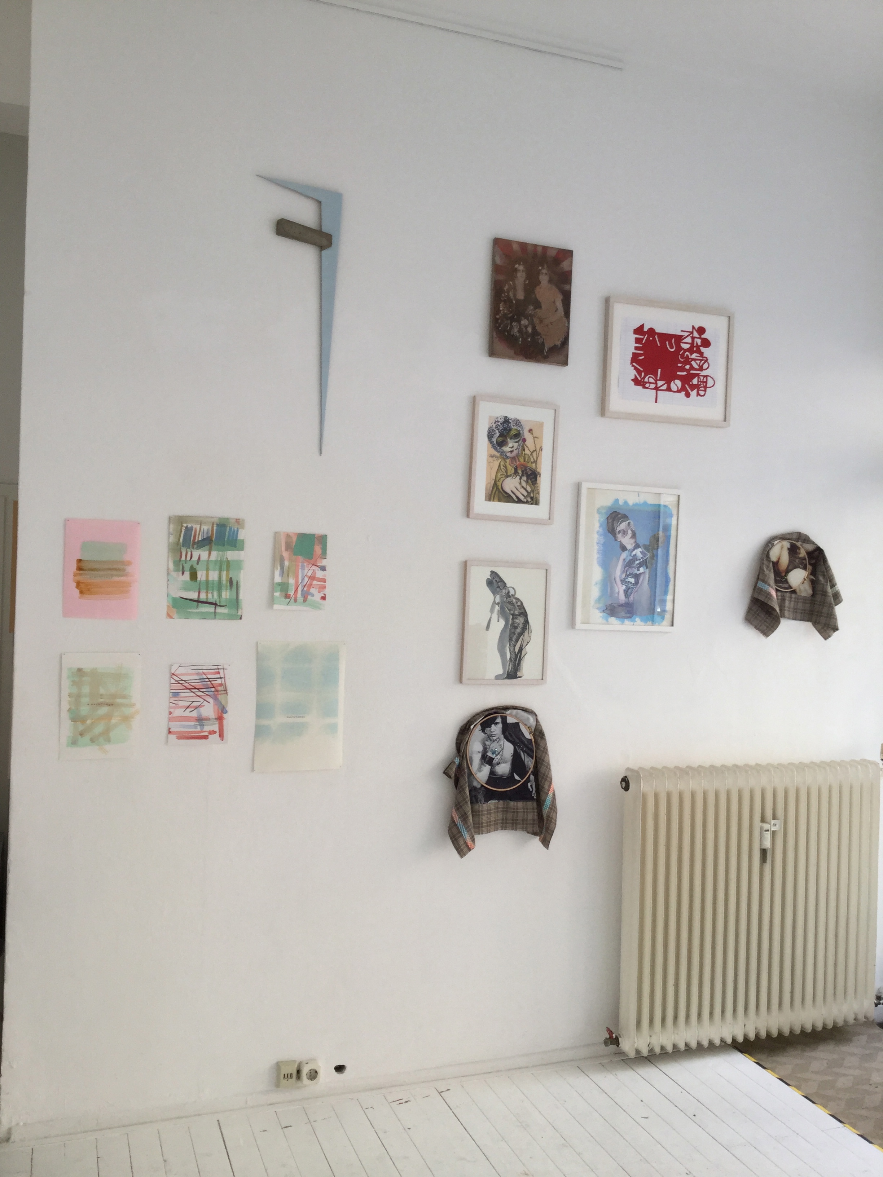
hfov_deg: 45.4
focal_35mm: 31
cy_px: 588
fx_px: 1054
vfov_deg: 58.4
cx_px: 442
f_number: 2.4
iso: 32
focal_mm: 3.3
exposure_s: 1/60
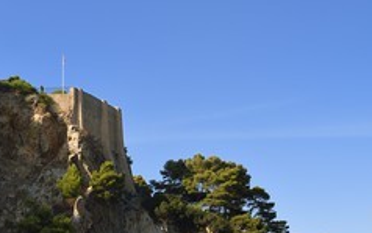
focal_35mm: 81
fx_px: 822
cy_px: 216
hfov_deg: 25.4
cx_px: 245
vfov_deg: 15.9
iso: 200
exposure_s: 1/400
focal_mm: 45
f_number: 8
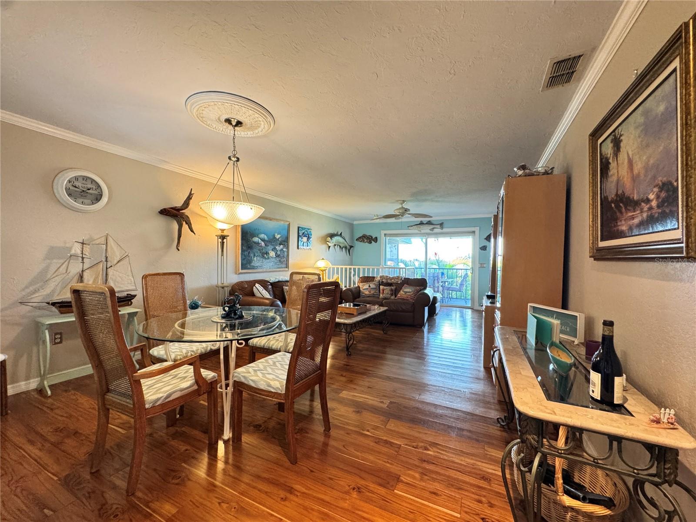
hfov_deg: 102.1
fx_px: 281
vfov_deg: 85.7
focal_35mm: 14
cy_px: 261
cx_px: 348
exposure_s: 1/60
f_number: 2.2
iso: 400
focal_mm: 2.22
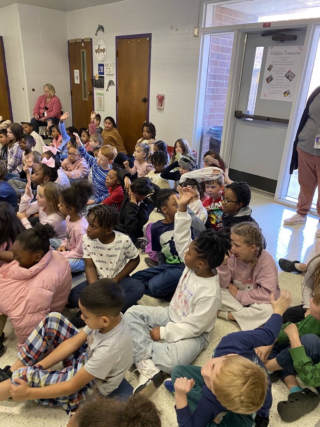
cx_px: 160
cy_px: 214
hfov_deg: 53.1
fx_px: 320
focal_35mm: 26
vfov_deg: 67.3
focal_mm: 4.25
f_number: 1.8
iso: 320
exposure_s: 1/60
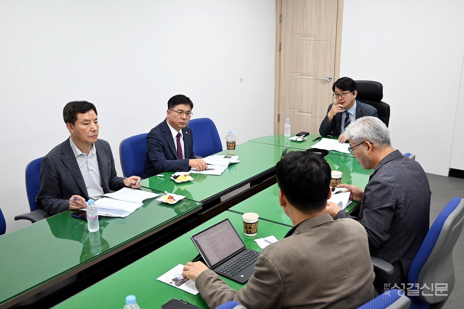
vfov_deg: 39.1
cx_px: 232
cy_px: 154
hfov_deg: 56.2
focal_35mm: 34
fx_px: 435
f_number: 4
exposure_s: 1/125
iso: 800
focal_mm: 22.5
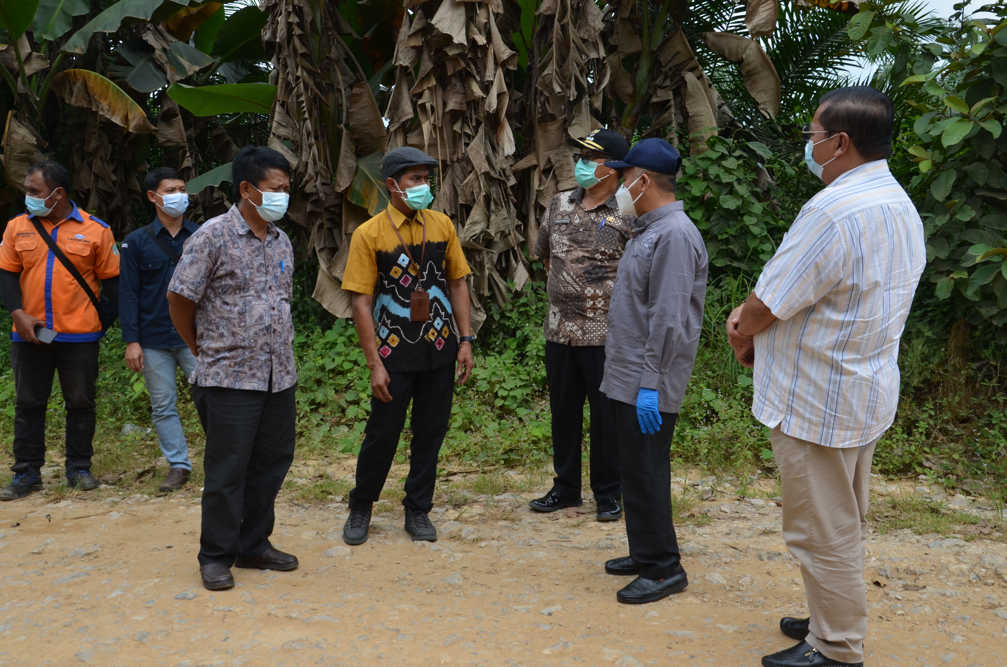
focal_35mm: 39
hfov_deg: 49.6
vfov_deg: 34.1
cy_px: 334
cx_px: 504
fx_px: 1089
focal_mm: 26
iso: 200
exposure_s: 1/250
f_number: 8
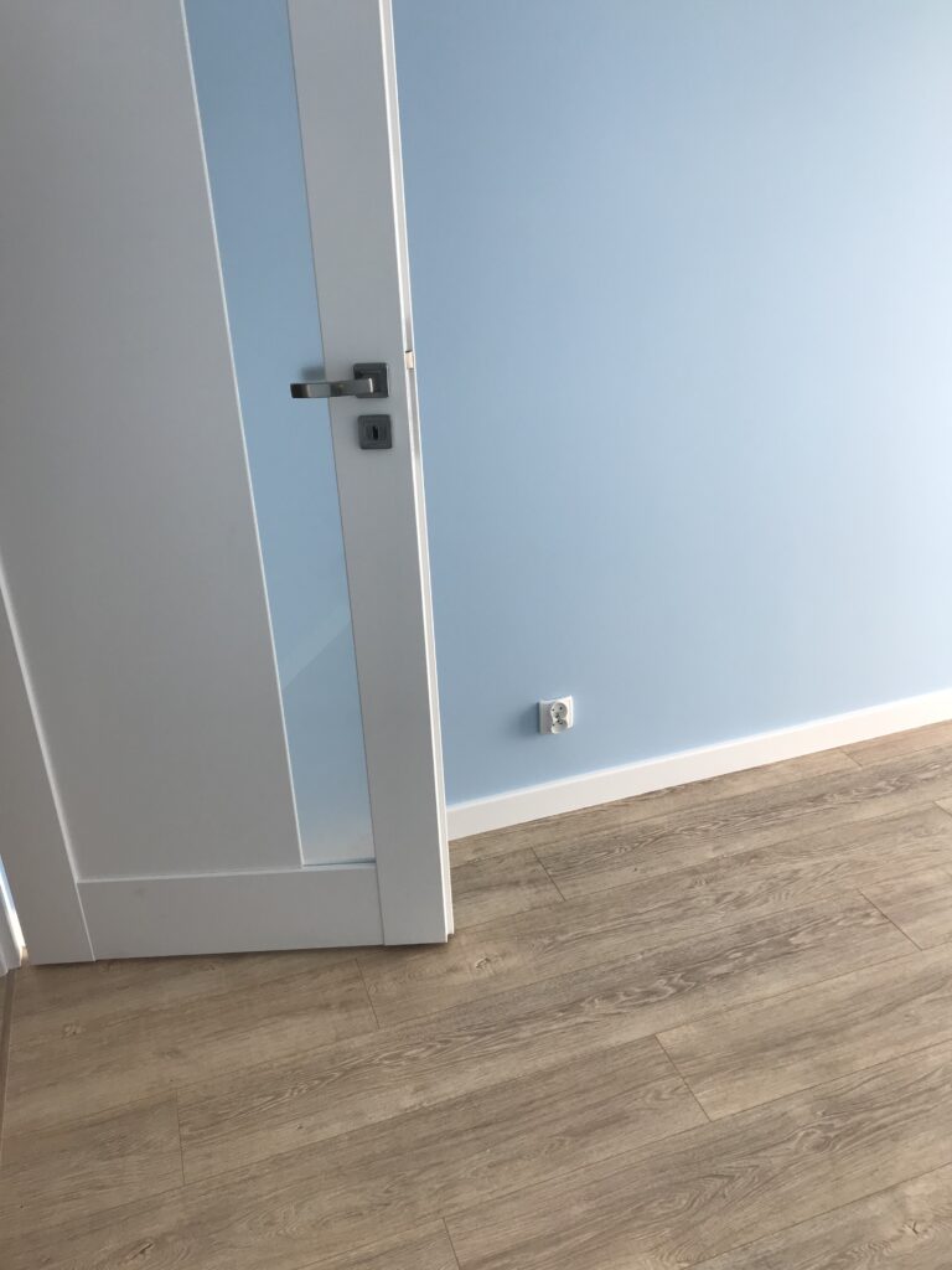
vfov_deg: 63.4
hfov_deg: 49.7
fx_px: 1027
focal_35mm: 28
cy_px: 635
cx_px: 476
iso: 25
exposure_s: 1/100
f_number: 1.8
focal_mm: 3.99
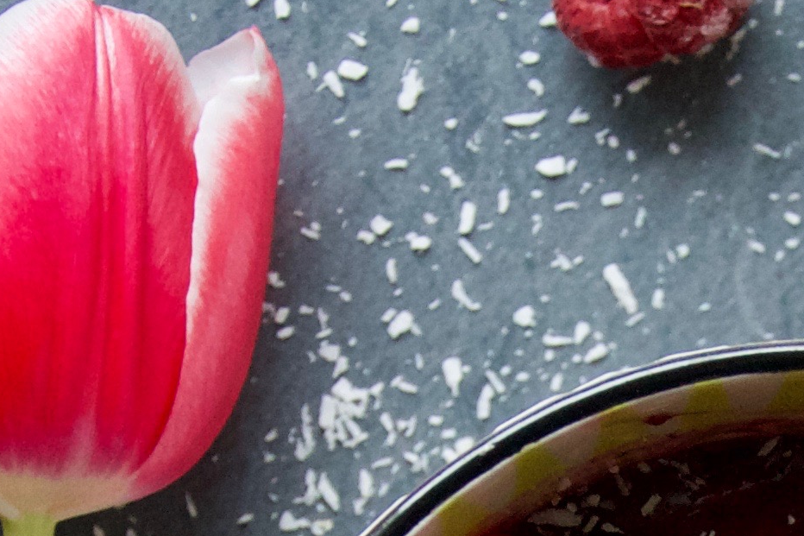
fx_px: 4141
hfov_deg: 11.0
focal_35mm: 185
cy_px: 837
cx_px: 735
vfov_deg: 7.3
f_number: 4
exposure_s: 1/50
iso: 800
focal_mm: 25
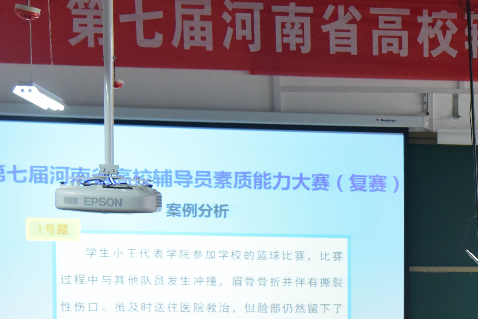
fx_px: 2005
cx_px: 700
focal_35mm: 151
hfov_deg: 12.9
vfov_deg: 9.0
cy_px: 342
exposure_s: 1/125
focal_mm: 50
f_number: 5.6
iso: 1600
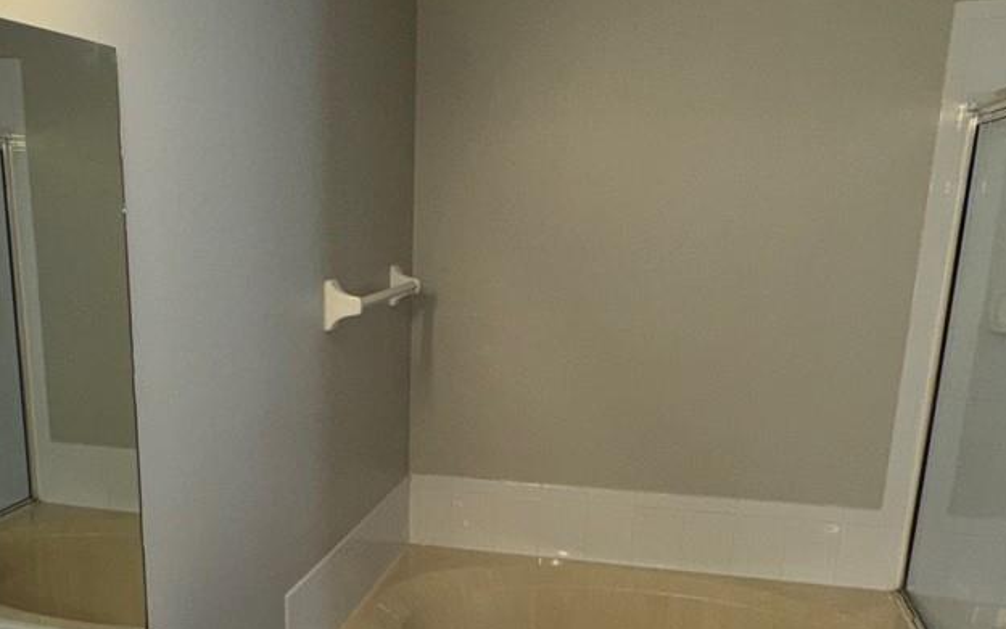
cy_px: 494
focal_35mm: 38
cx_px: 322
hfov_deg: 50.4
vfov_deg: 32.8
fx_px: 1042
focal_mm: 2.22
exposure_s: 1/122
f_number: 2.2
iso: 50
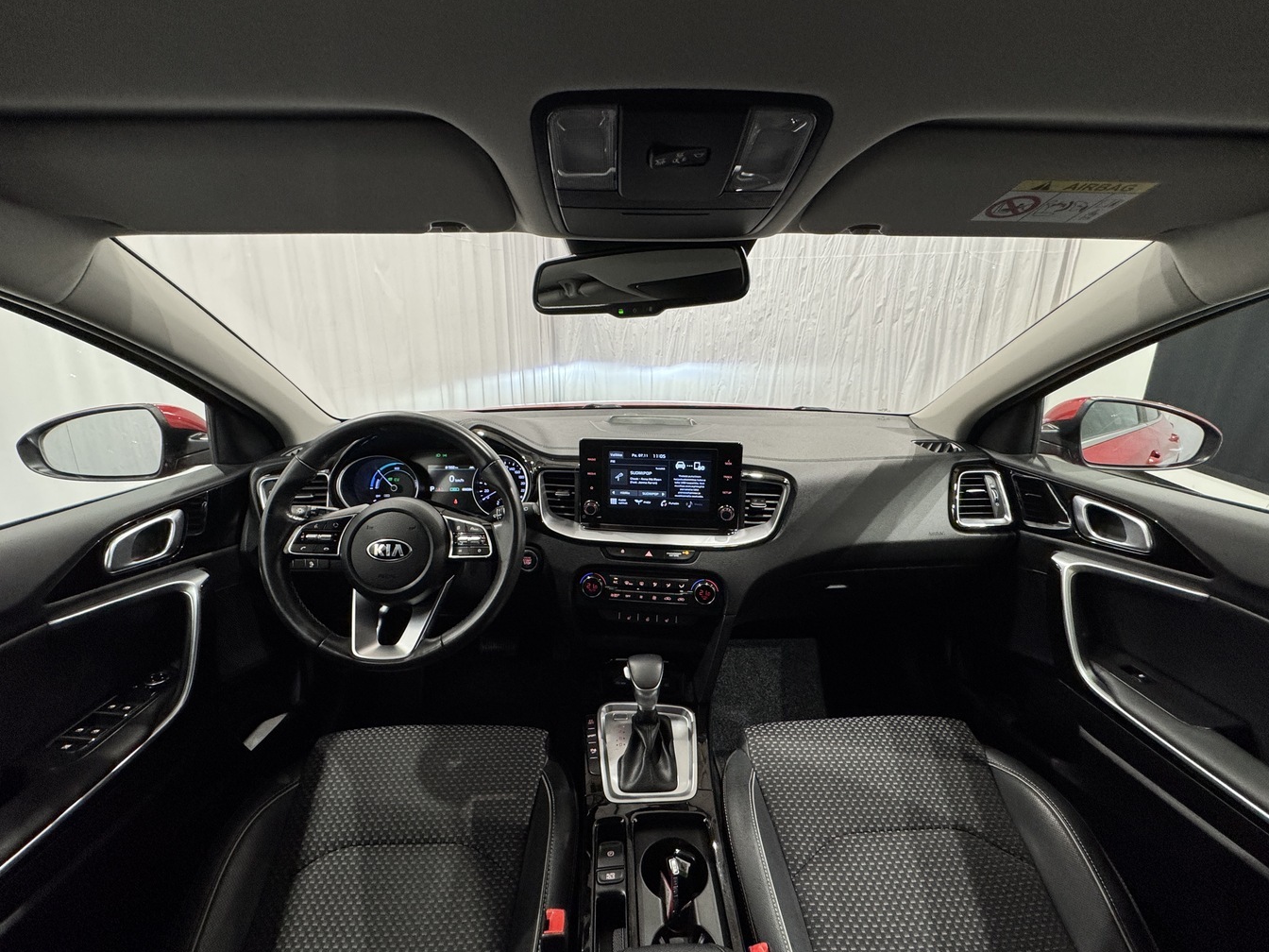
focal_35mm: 15
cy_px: 490
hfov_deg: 98.2
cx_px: 634
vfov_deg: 81.7
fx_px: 550
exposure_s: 1/100
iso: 250
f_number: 2.2
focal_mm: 2.22
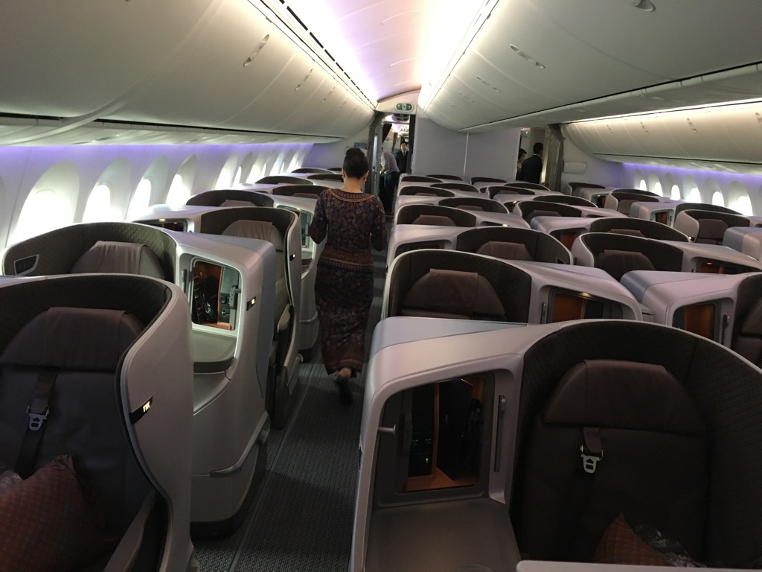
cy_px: 286
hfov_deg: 61.7
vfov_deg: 48.2
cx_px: 381
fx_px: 638
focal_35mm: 29
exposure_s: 1/33
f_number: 2.2
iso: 250
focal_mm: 4.15
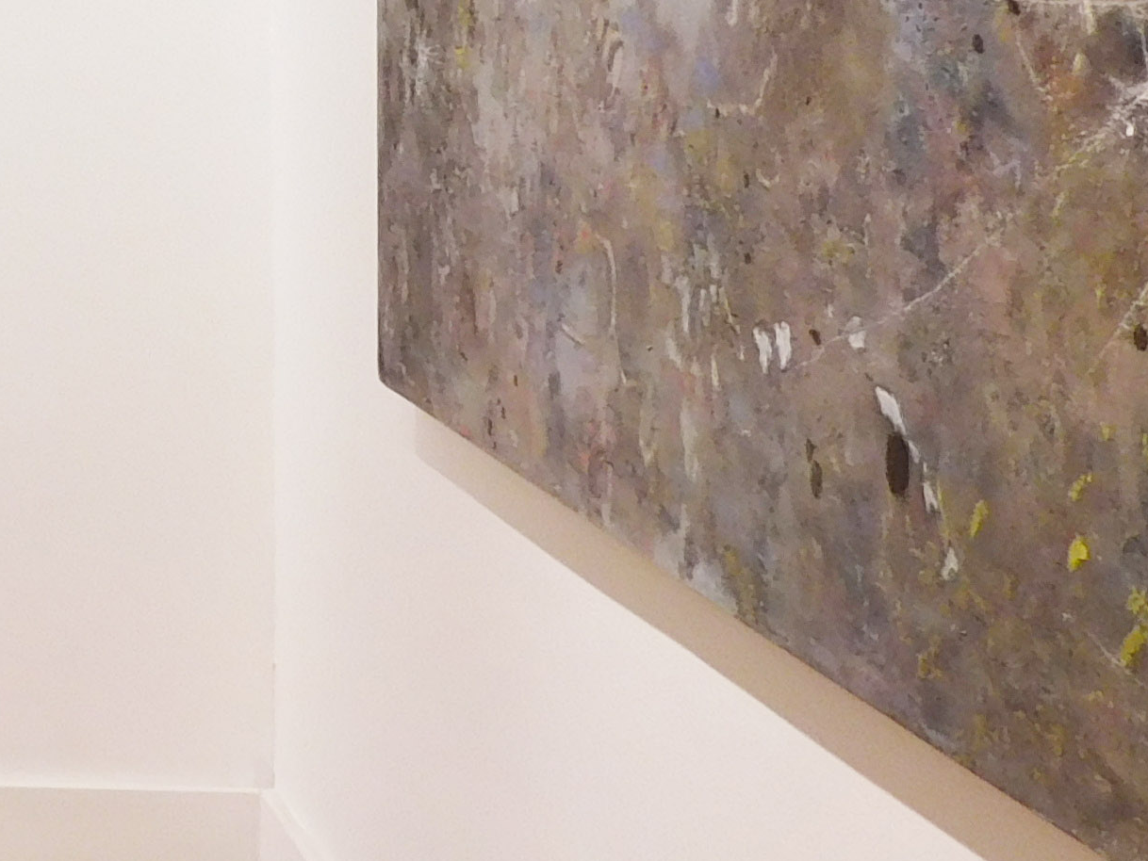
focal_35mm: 87
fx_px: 2886
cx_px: -742
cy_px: -68
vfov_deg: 16.5
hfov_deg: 18.8
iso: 125
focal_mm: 4
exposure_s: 1/40
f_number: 3
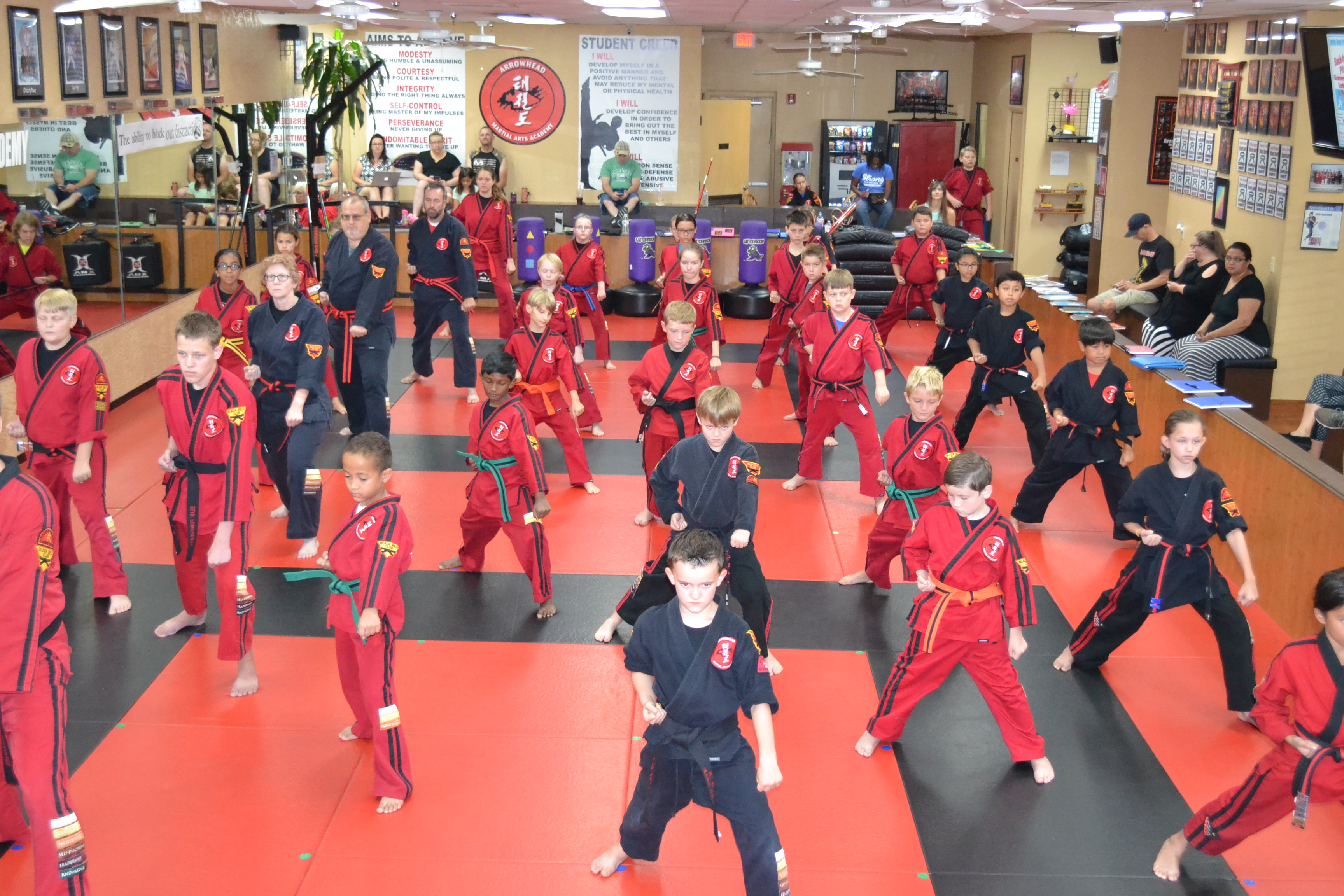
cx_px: 672
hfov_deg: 46.4
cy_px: 448
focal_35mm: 42
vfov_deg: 31.9
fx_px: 1568
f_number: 4.5
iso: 3200
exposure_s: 1/60
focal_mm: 28
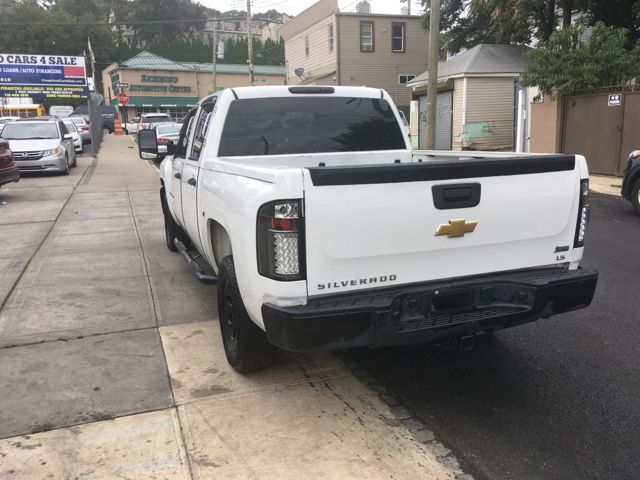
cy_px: 240
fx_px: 536
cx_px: 320
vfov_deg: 48.2
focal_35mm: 29
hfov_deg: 61.7
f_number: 2.2
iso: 25
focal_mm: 4.15
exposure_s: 1/358
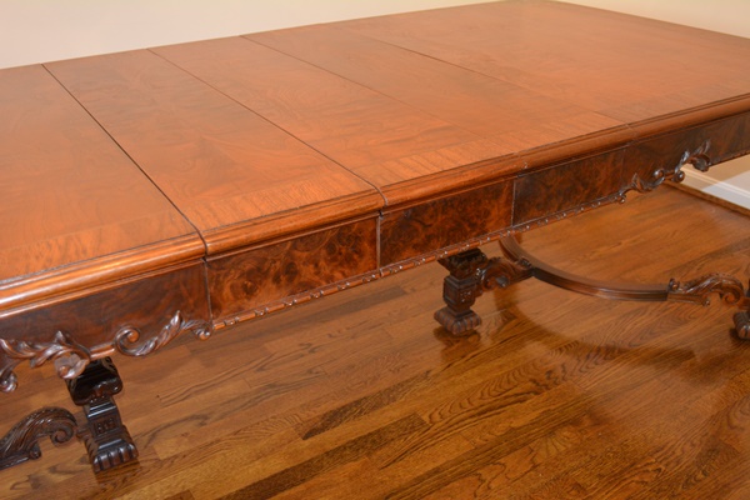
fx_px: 750
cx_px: 375
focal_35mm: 36
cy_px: 250
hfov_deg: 53.1
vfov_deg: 36.9
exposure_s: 1/60
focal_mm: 24
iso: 1600
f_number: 4
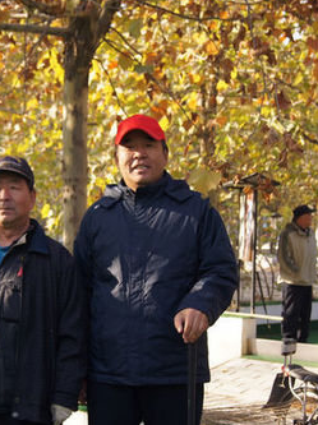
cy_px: 246
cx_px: 51
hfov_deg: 18.6
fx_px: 957
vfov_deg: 25.0
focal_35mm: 78
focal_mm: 30
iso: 100
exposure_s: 1/125
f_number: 5.6
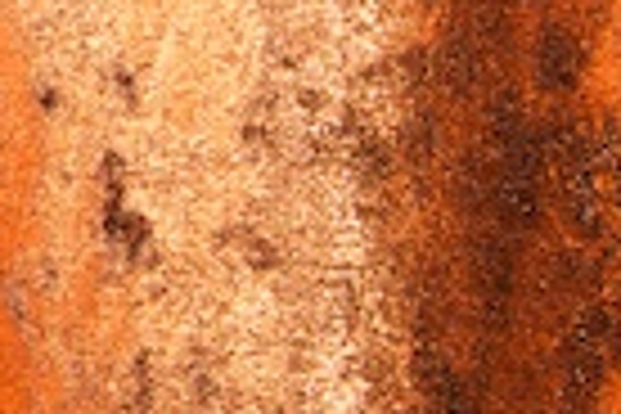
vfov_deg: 4.2
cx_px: -576
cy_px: -371
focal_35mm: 326
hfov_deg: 6.2
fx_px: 5623
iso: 200
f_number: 14
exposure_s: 1/200
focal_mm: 50
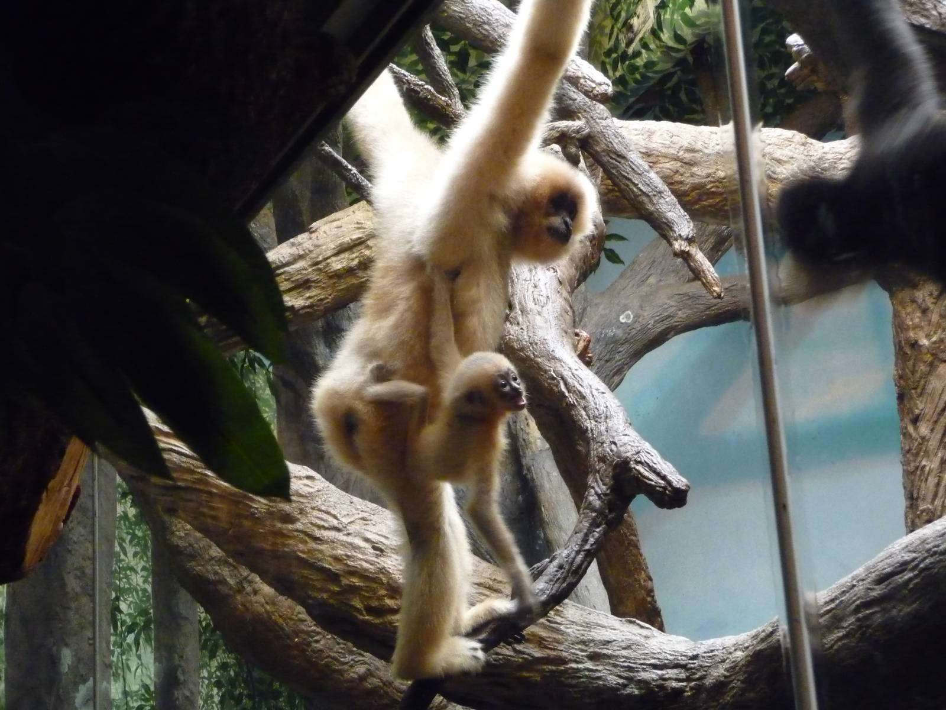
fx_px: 2296
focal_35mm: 84
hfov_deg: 23.3
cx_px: 473
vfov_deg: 17.6
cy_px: 355
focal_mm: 14.2
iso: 800
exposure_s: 1/40
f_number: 4.7
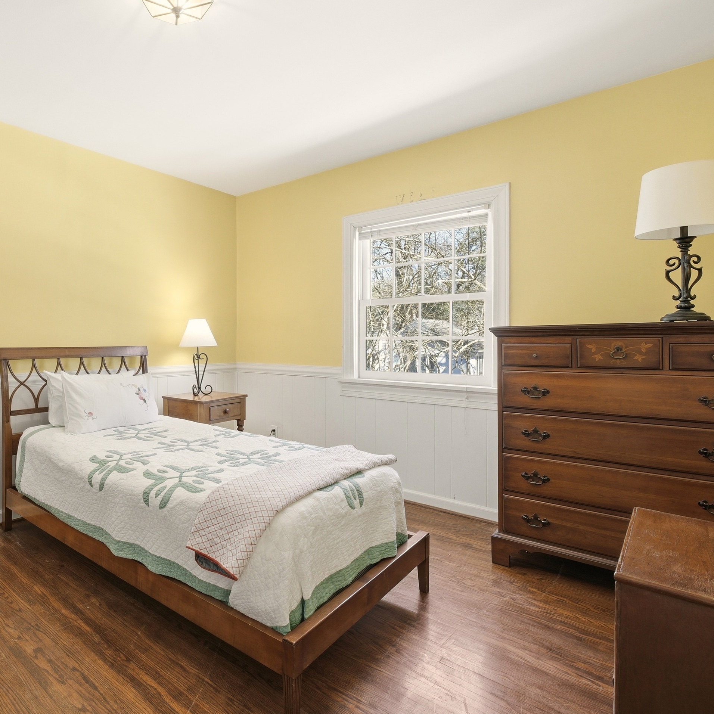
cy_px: 353
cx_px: 201
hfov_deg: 71.0
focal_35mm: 20
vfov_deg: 74.8
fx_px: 467
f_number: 8
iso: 400
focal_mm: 10
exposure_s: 1/320
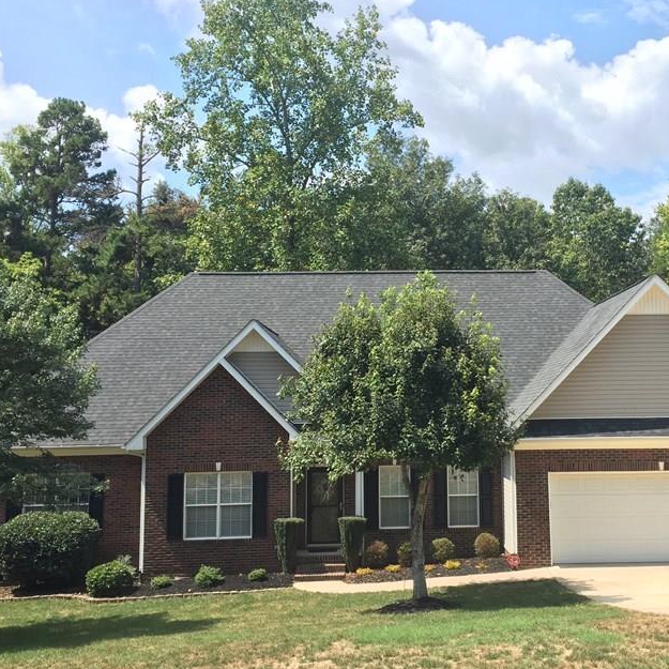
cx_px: 431
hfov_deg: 39.7
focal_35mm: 42
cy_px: 286
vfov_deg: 39.9
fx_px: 918
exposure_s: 1/1014
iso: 32
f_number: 2.2
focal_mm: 4.15
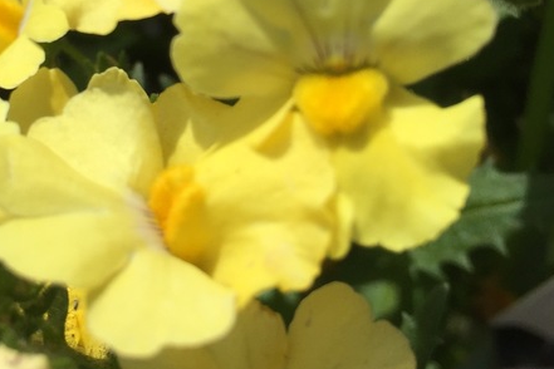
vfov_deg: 19.2
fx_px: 1077
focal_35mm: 70
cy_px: 46
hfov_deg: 28.8
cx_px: 215
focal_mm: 4.15
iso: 32
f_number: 2.2
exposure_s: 1/4405
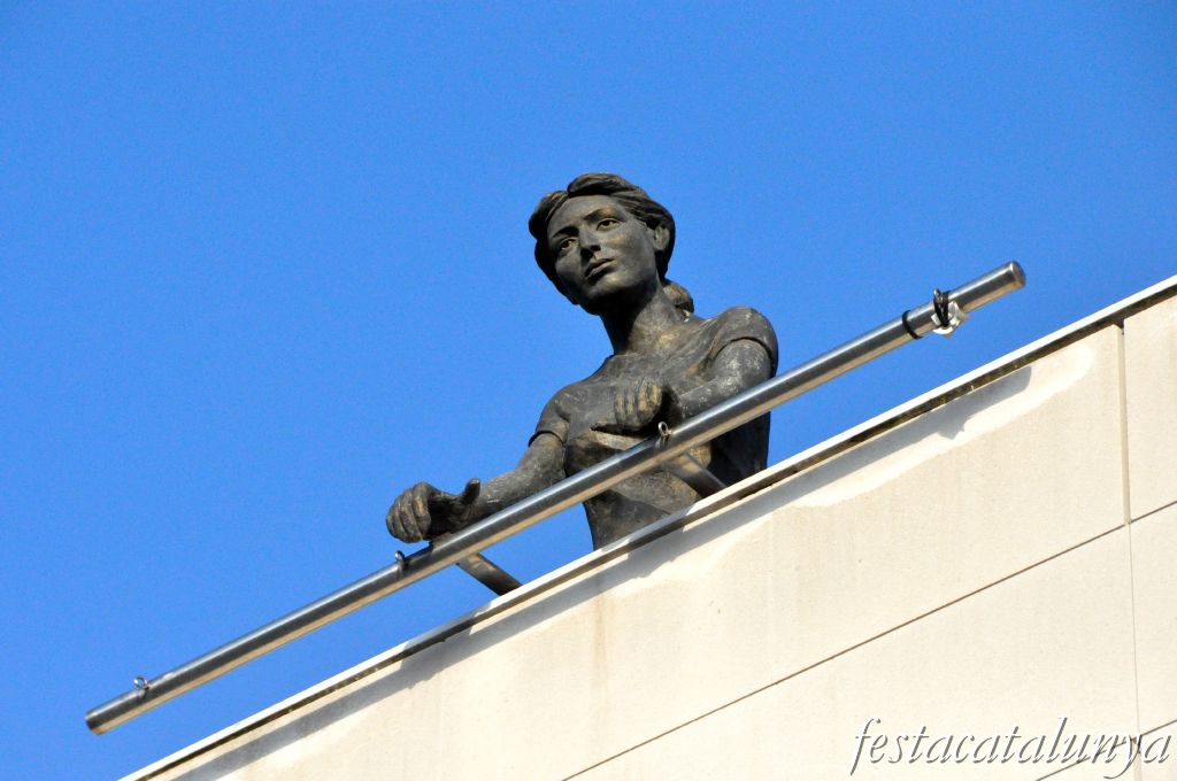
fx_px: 9796
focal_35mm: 300
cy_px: 390
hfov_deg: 6.9
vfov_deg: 4.6
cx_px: 588
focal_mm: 200
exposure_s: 1/2000
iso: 3200
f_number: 11
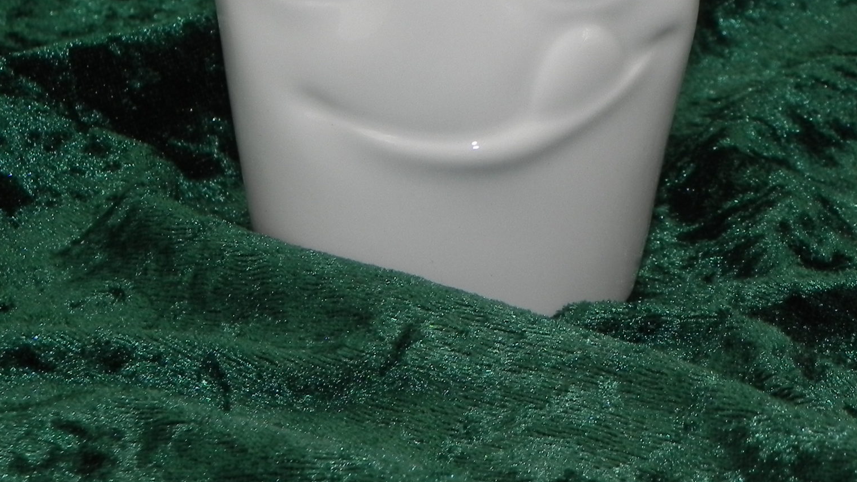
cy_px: 2
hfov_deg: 15.6
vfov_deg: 8.7
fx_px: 3136
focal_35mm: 138
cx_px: 501
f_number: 5
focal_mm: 13.4
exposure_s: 1/100
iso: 160
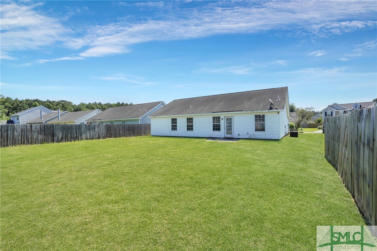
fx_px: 167
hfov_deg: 96.8
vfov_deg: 73.7
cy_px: 126
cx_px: 188
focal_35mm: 16
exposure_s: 1/1000
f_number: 9
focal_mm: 16
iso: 320
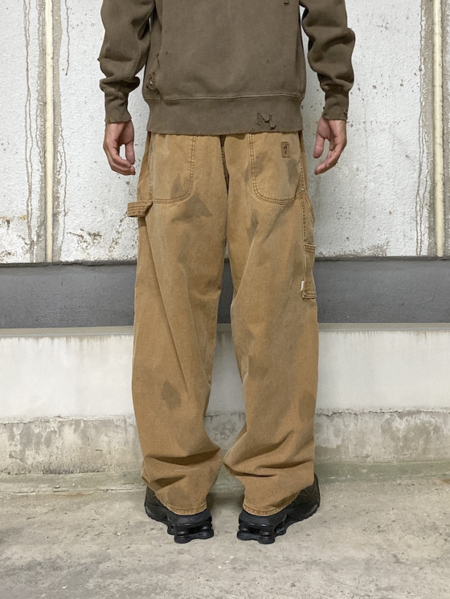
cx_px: 225
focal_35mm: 26
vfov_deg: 67.3
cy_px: 300
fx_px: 451
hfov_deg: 53.1
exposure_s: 1/33
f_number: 1.8
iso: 500
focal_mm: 4.25
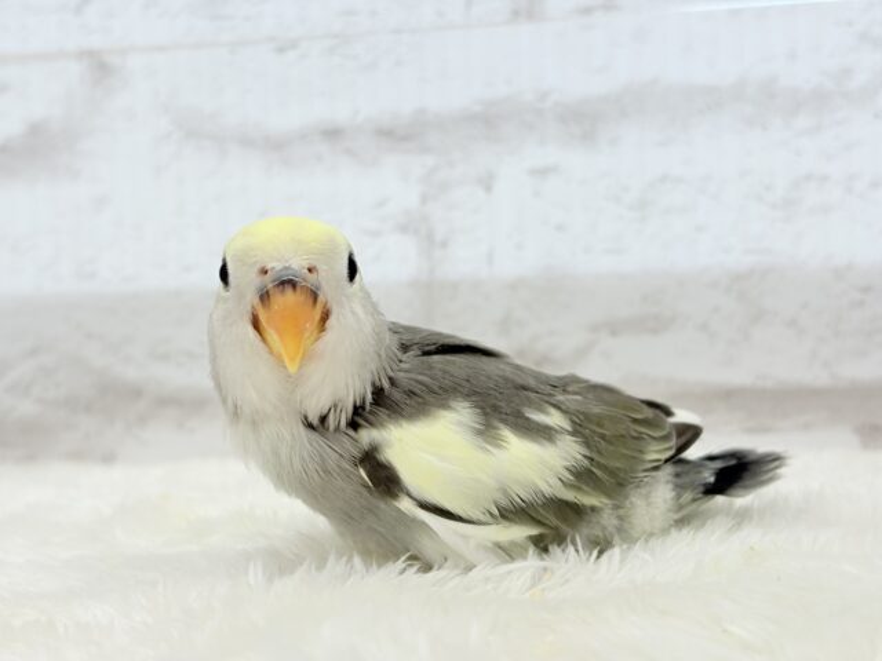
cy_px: 330
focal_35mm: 52
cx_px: 441
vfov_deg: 28.0
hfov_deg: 36.8
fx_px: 1325
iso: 50
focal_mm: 5.96
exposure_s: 1/100
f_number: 1.6
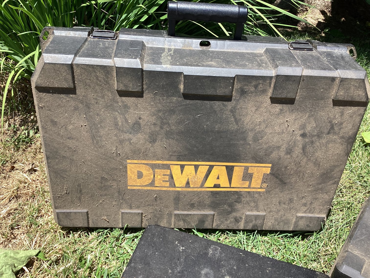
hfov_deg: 58.3
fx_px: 331
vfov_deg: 45.4
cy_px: 139
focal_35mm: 31
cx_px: 185
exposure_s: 1/522
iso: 25
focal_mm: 3.3
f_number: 2.4
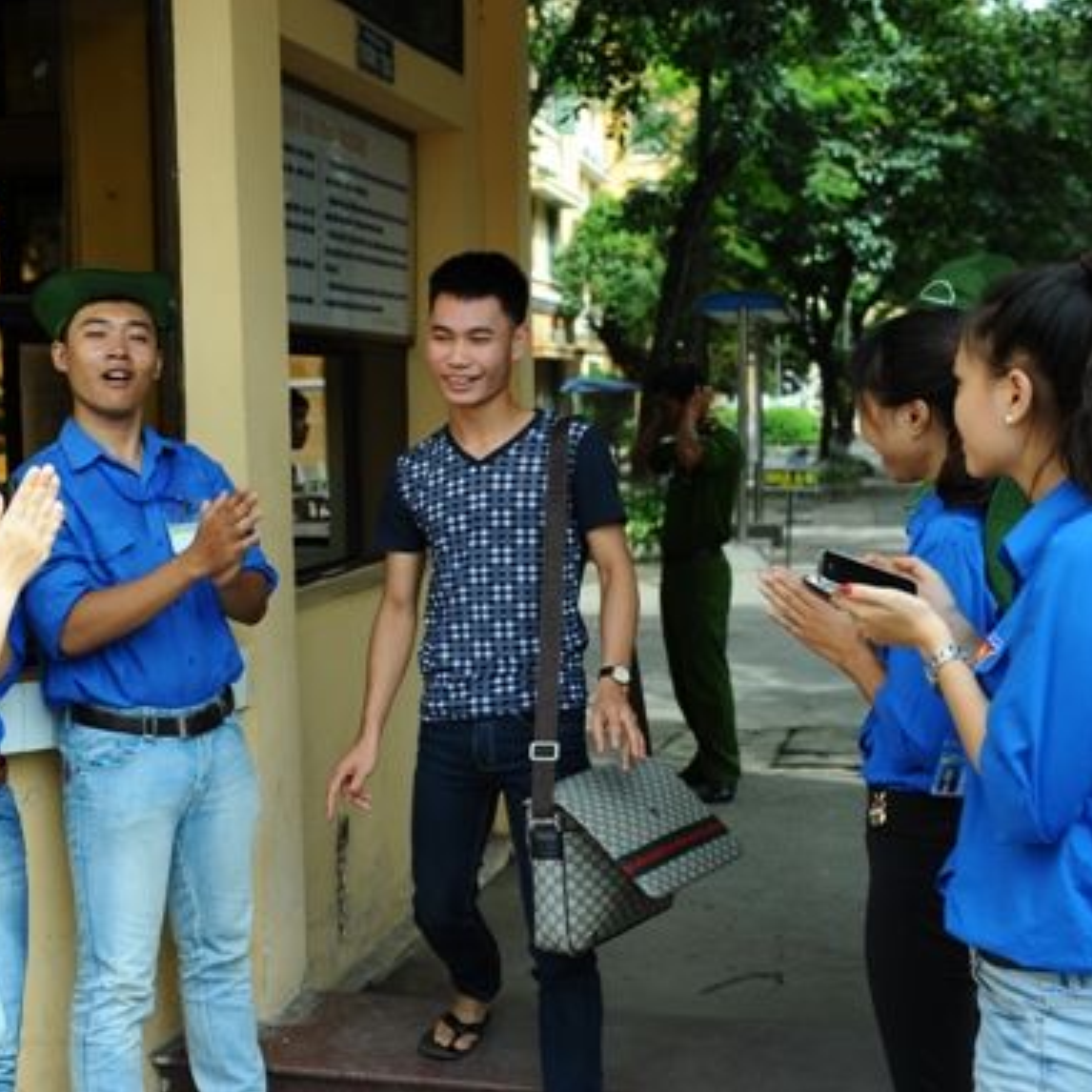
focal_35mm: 49
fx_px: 1749
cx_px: 423
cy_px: 549
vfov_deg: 34.7
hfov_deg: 34.5
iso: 400
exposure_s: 1/1000
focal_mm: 38
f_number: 4
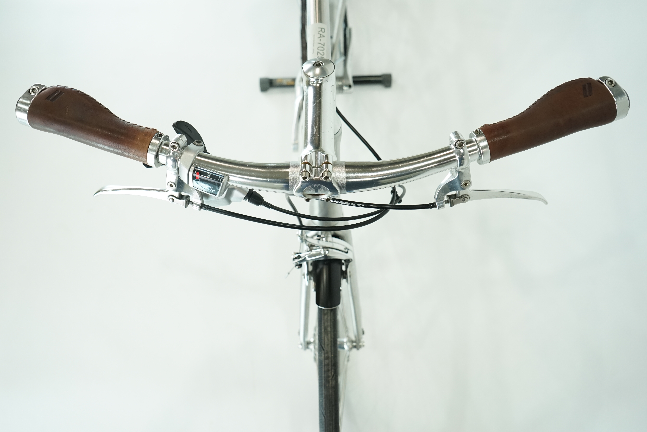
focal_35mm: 28
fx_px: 503
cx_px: 324
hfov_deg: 65.5
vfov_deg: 46.4
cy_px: 216
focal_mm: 28
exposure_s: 1/200
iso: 1250
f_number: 5.6
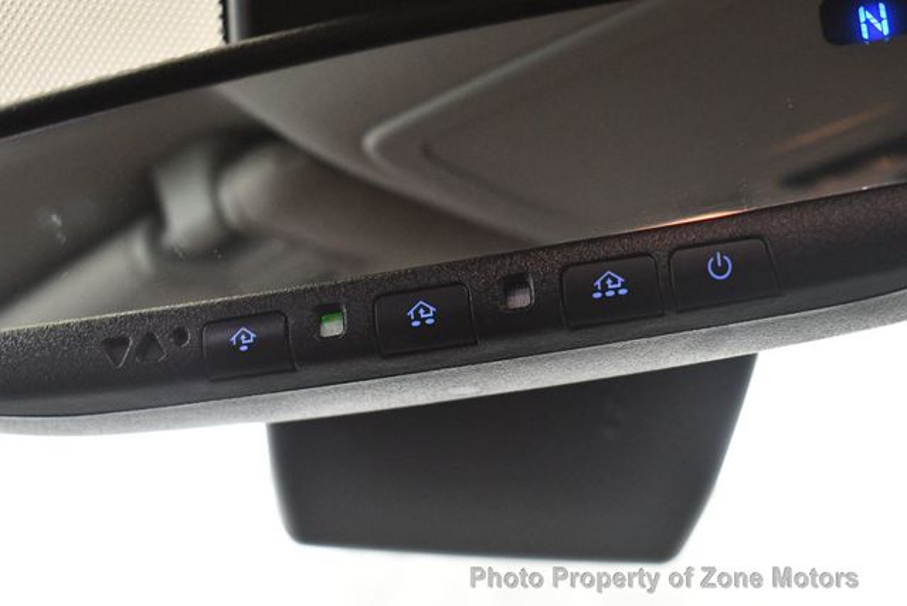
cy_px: 303
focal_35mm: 68
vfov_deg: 20.1
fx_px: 1715
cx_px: 454
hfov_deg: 29.6
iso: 3600
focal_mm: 34
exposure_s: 1/60
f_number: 4.5
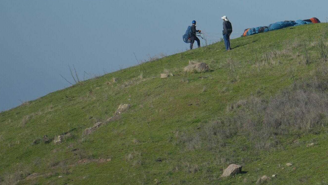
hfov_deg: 3.1
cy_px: -11
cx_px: 363
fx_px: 6116
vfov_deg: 1.7
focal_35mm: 703
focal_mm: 207
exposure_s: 1/1600
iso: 250
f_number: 7.1
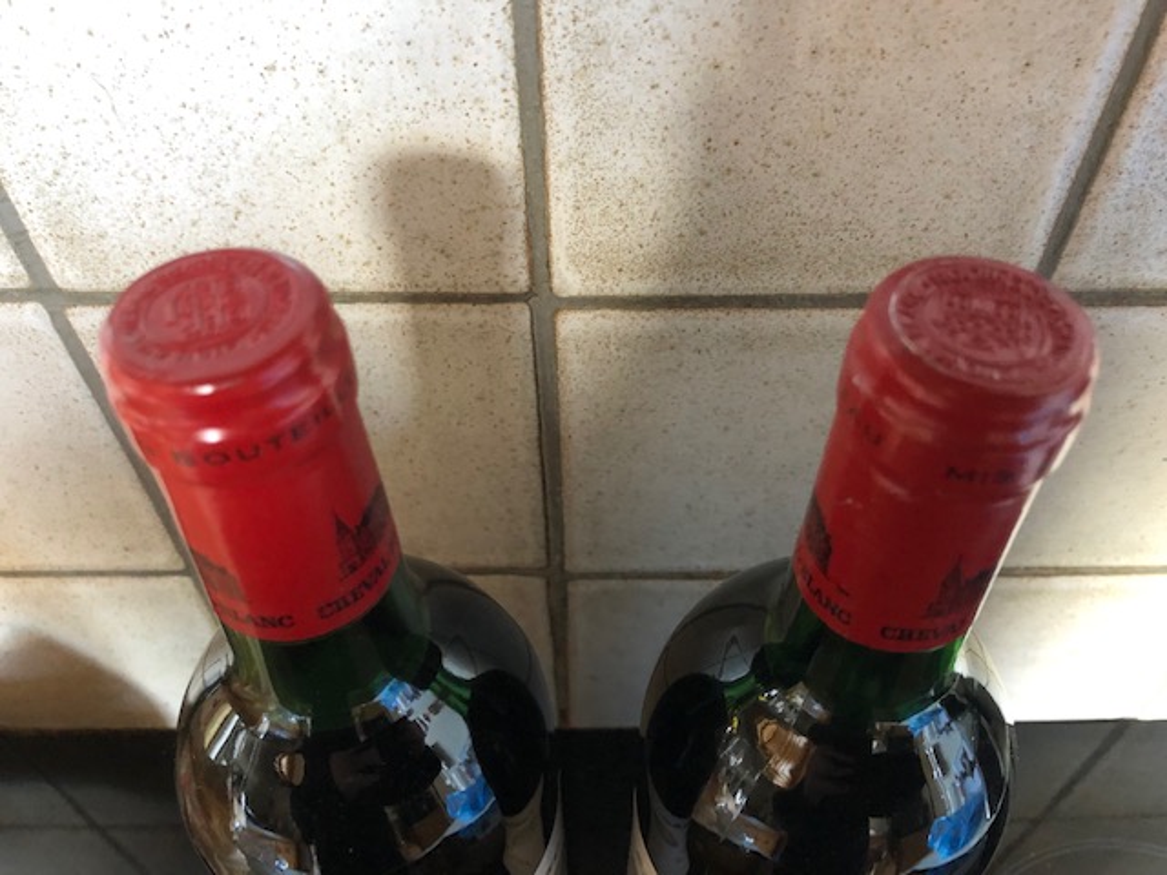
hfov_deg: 63.4
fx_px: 944
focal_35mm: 28
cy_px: 438
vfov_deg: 49.7
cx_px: 584
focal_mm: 4
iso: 100
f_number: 1.8
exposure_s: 1/6
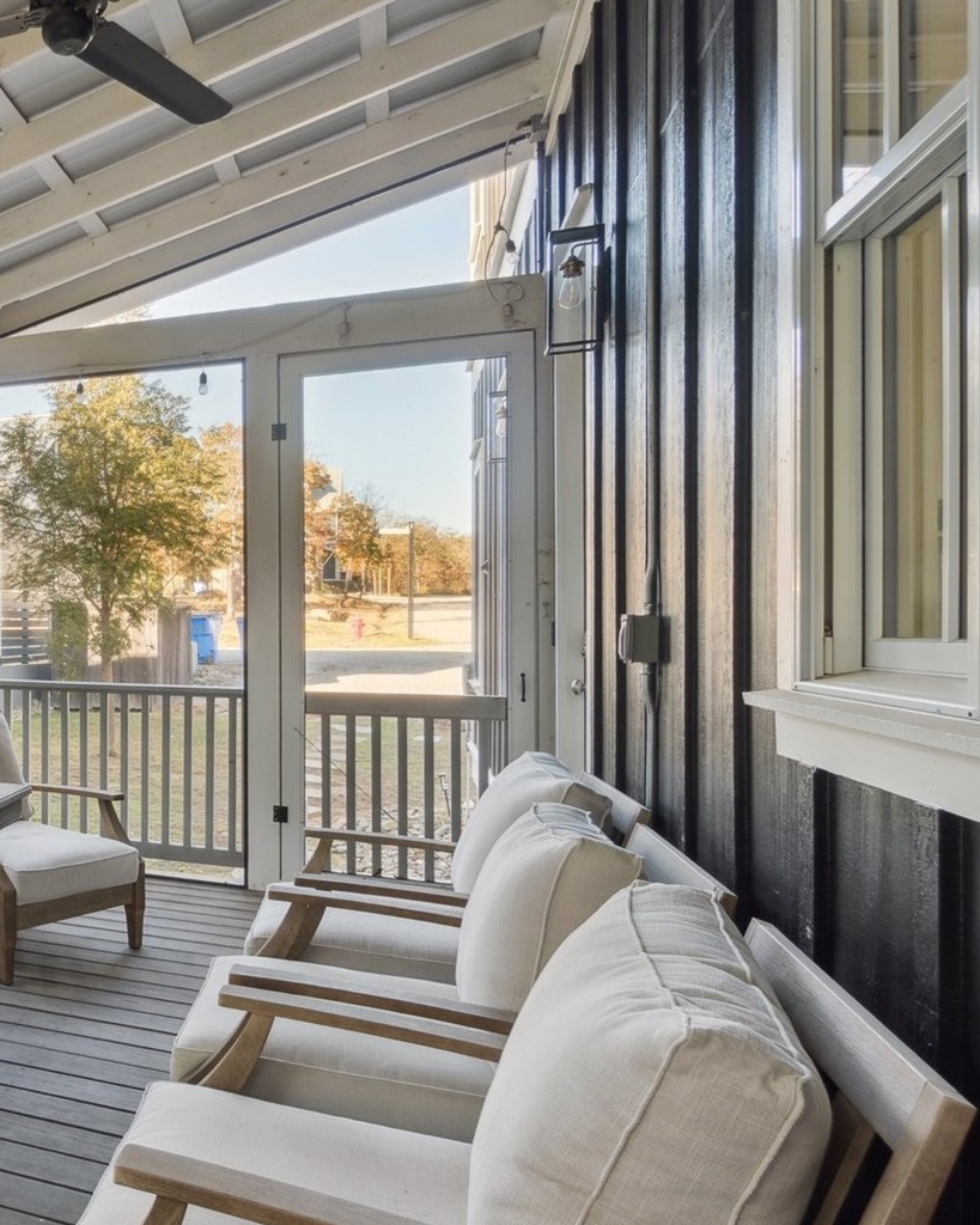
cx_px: -156
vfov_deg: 62.2
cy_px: 642
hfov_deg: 39.5
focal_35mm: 28
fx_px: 1015
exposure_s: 1/20
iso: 100
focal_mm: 10
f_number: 8
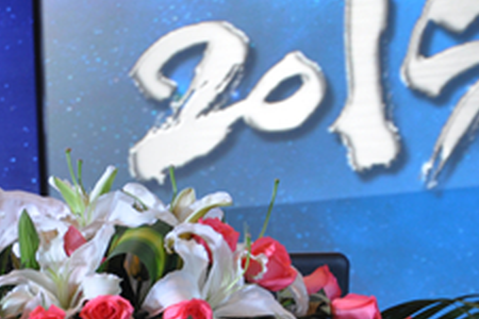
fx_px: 2421
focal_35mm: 182
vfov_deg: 7.5
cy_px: 211
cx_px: -17
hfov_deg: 11.2
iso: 320
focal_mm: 48
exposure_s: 1/30
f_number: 5.6
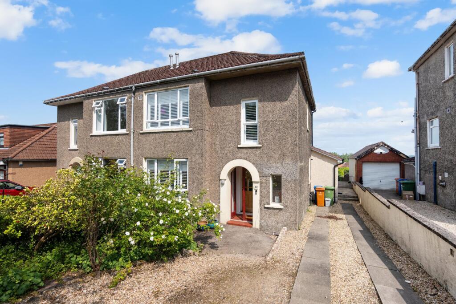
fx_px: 203
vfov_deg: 73.8
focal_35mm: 16
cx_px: 228
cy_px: 152
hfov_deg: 96.7
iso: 640
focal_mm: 16
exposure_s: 1/2000
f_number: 8
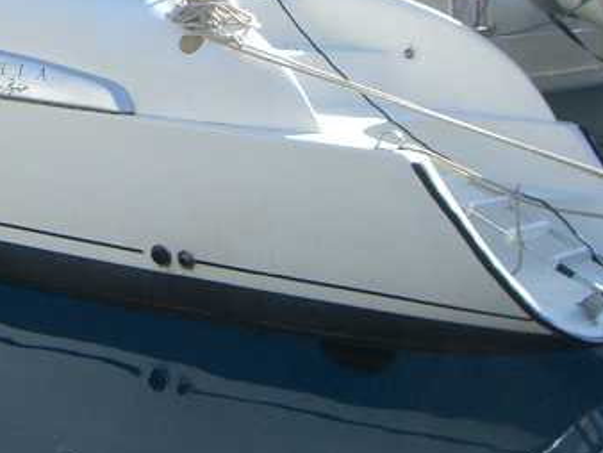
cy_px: 87
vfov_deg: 15.5
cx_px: 79
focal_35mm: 95
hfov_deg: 20.3
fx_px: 1656
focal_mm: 6.2
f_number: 4.3
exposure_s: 1/400
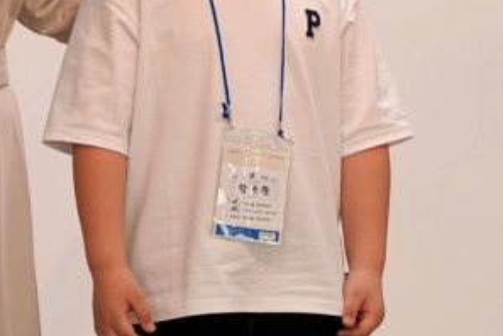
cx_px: 230
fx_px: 8327
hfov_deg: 3.5
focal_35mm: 596
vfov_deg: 2.3
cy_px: -49
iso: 500
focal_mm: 197
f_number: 4
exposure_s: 1/200
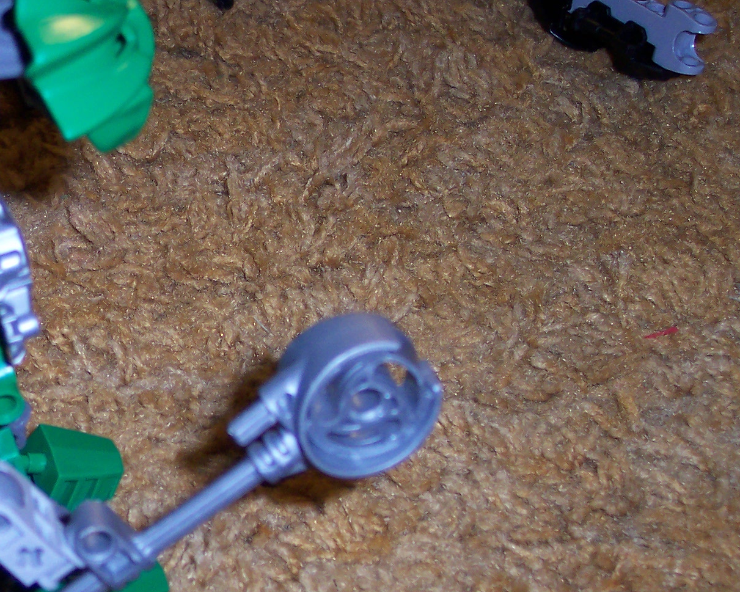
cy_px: 472
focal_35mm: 79
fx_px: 1730
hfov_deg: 23.2
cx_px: 12
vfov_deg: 19.2
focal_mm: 8
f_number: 2.8
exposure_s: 1/30
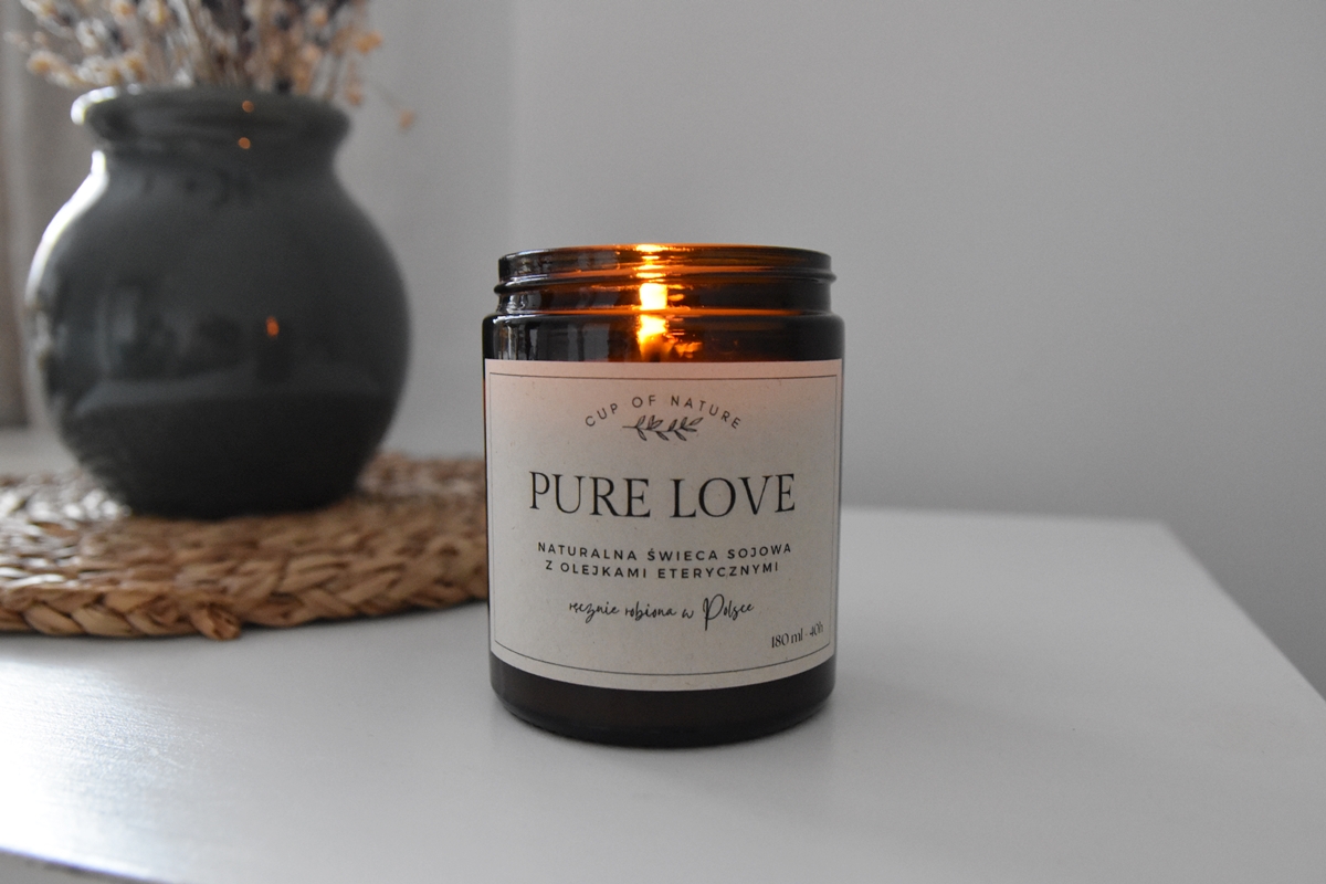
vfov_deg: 45.7
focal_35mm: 28
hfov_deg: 64.6
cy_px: 442
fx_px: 1050
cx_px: 663
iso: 3200
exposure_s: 1/125
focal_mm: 19
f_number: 4
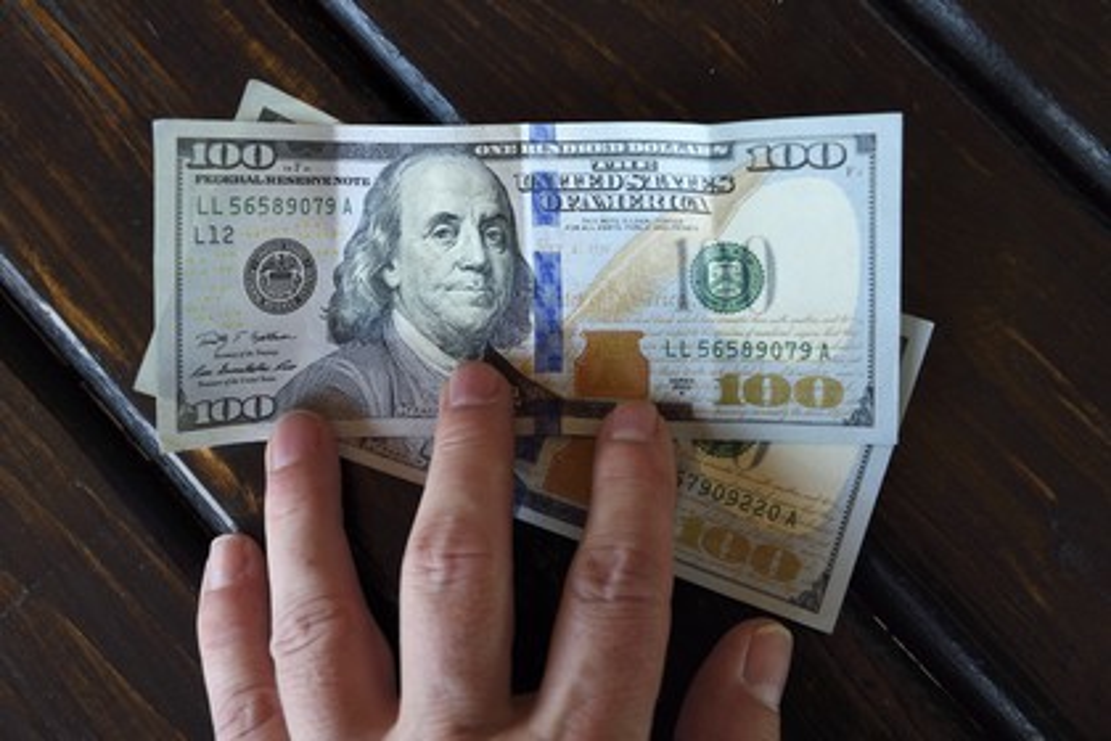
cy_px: 370
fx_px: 1420
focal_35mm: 46
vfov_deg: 29.2
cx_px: 556
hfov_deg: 42.7
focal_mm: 46
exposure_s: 1/100
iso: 400
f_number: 9
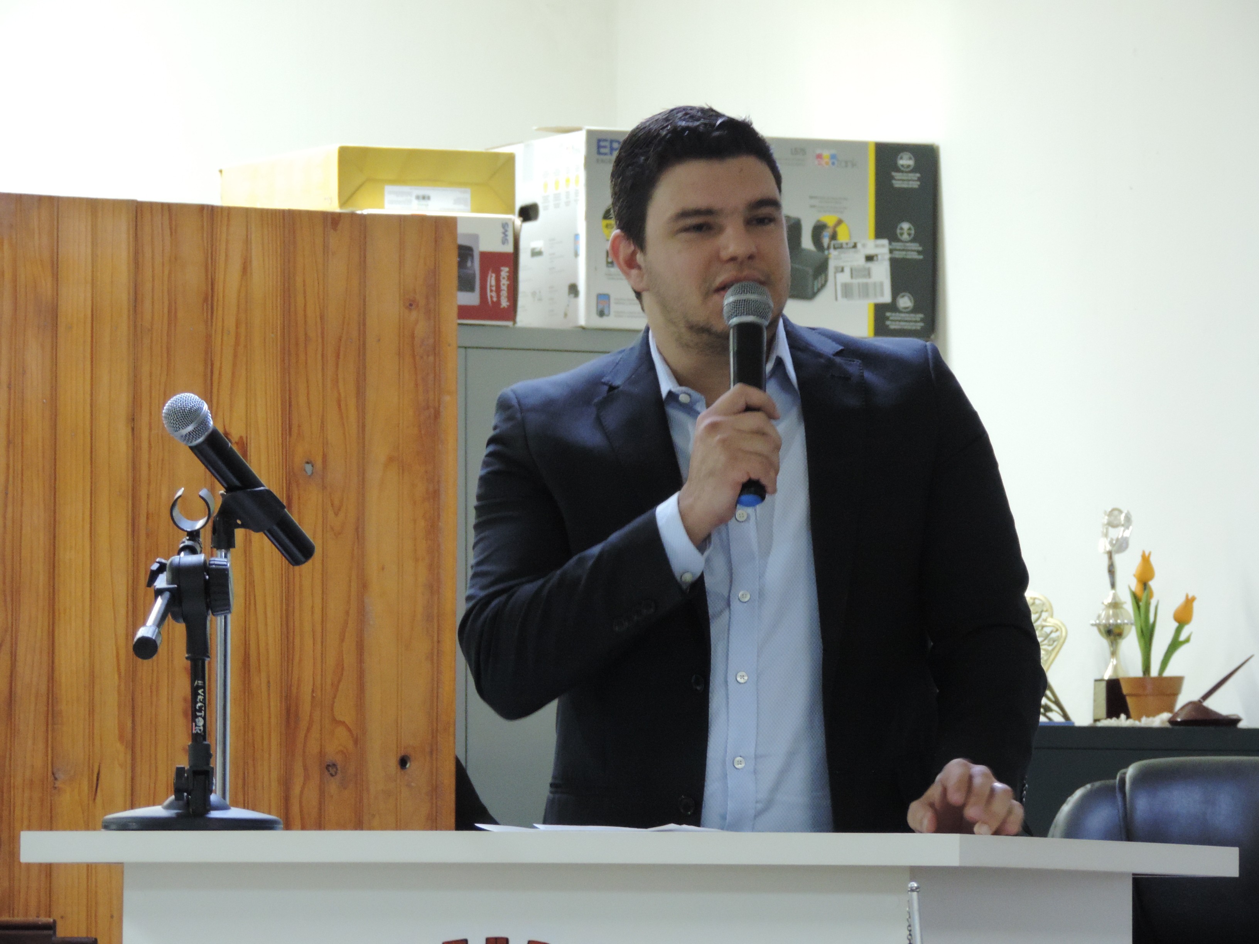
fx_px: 9093
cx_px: 630
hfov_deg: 7.9
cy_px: 472
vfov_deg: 5.9
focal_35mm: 250
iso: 800
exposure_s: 1/8
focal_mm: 44.5
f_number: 4.7
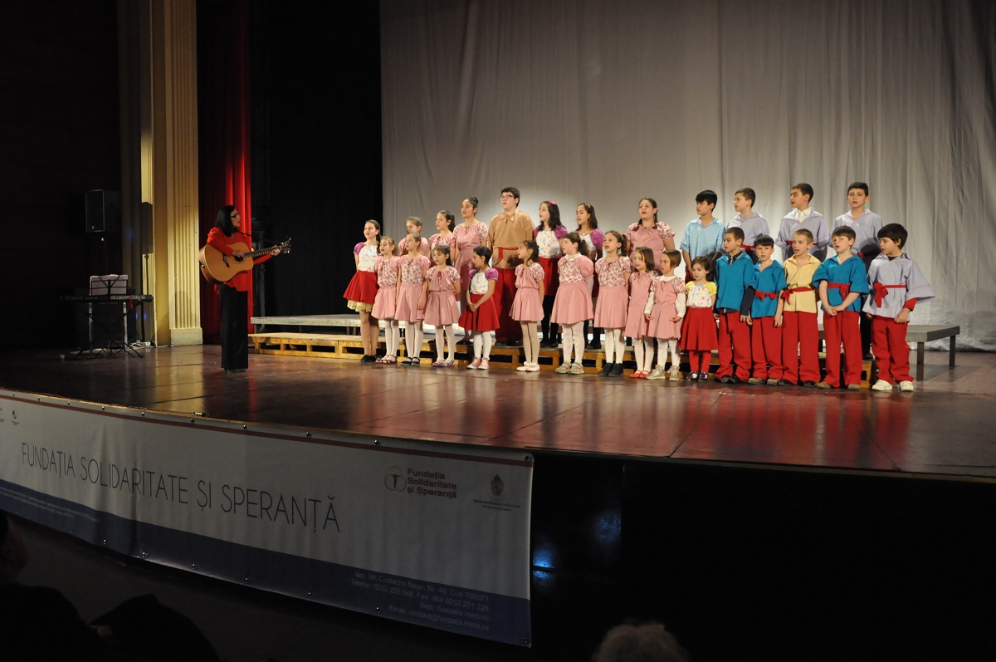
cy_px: 331
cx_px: 498
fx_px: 870
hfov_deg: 59.6
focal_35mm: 32
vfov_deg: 41.6
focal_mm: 21
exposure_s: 1/60
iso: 1600
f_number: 5
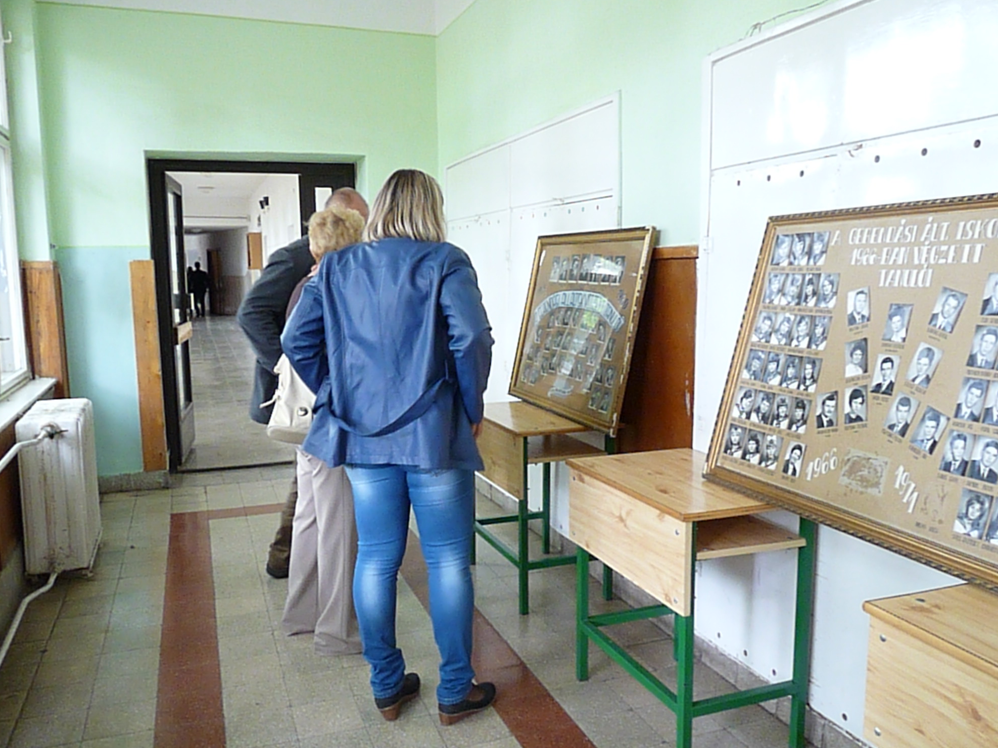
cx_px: 504
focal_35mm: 28
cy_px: 385
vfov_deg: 49.7
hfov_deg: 63.4
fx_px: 807
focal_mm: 4.8
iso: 1000
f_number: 2.8
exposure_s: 1/30
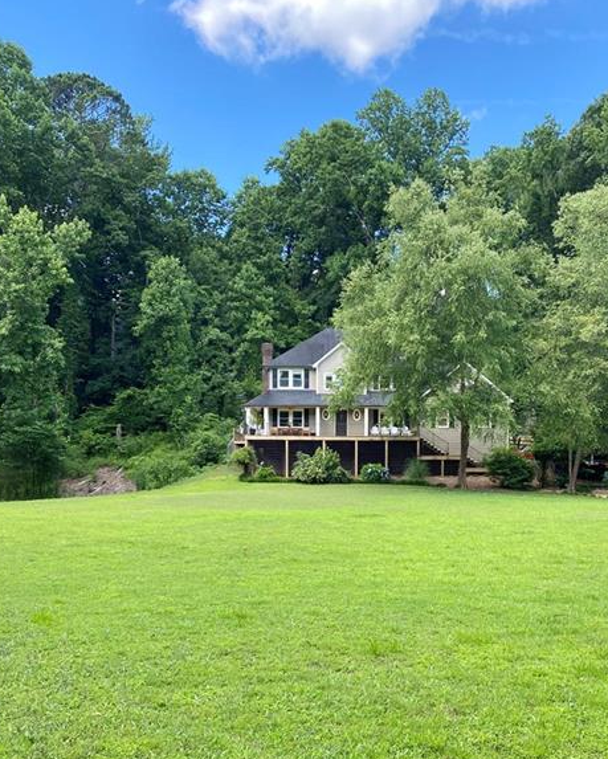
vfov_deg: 52.2
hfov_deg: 43.2
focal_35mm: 34
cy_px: 480
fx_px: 764
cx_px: 364
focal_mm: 4.25
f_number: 1.8
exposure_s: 1/390
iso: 32
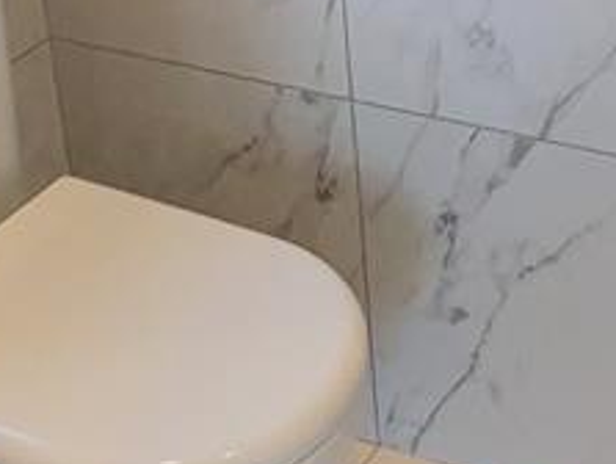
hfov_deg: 21.2
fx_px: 1533
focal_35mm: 86
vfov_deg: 16.0
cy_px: -195
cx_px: 735
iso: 368
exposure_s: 1/241
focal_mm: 2.35
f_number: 2.2
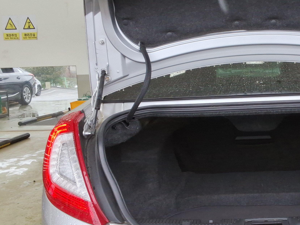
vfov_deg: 26.5
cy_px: 106
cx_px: 237
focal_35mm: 55
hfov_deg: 34.0
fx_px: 477
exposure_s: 1/158
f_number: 1.9
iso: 32
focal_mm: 2.91
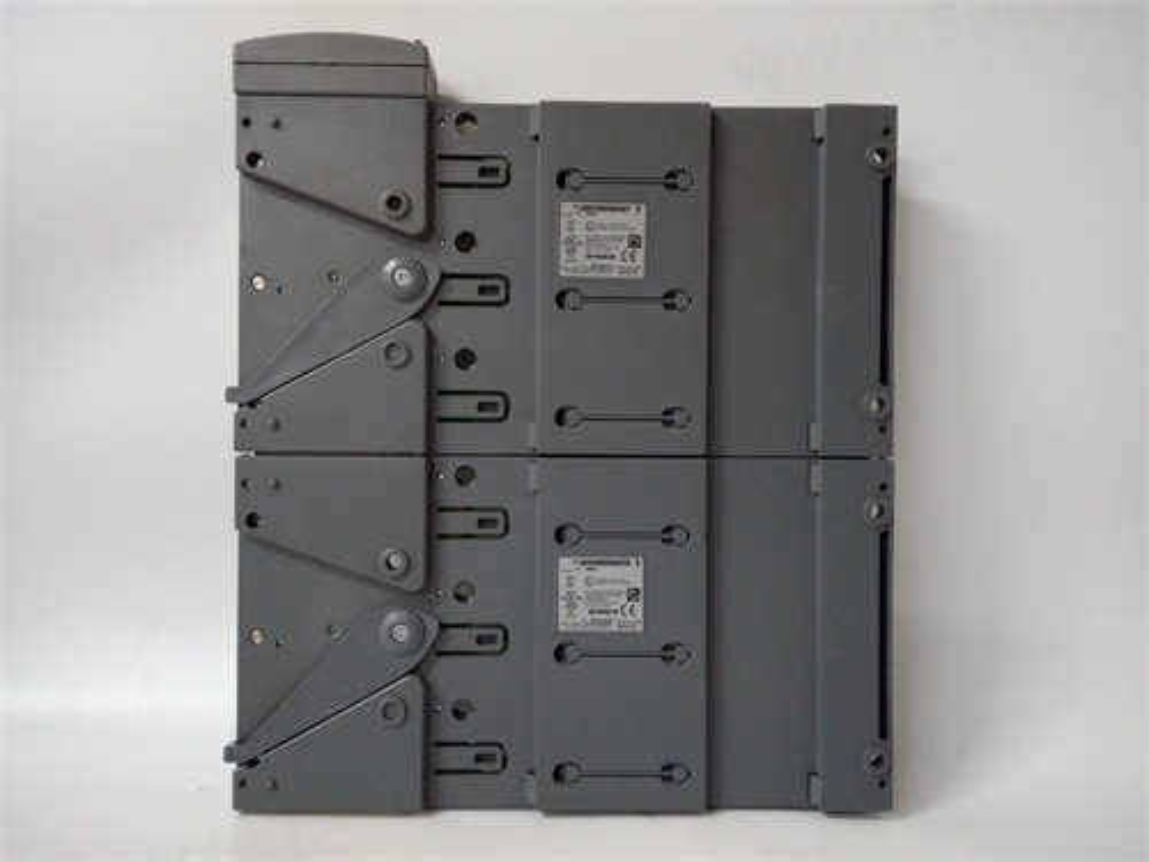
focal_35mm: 27
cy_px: 431
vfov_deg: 51.4
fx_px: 896
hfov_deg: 65.3
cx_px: 574
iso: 636
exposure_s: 1/33
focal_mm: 3.79
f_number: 2
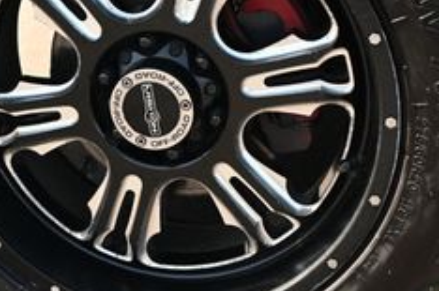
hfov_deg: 26.6
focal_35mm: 76
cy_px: 66
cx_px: 171
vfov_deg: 17.7
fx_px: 926
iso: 200
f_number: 4
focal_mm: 18.5
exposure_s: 1/250
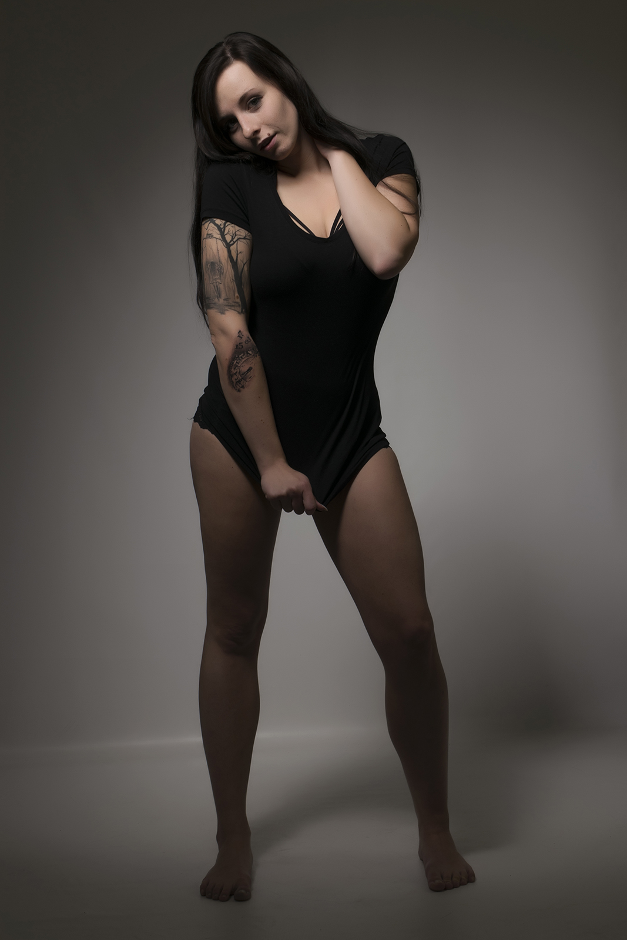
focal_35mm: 60
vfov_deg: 33.4
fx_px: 1567
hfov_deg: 22.6
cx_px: 314
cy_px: 470
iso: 100
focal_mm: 40
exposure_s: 1/100
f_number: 14
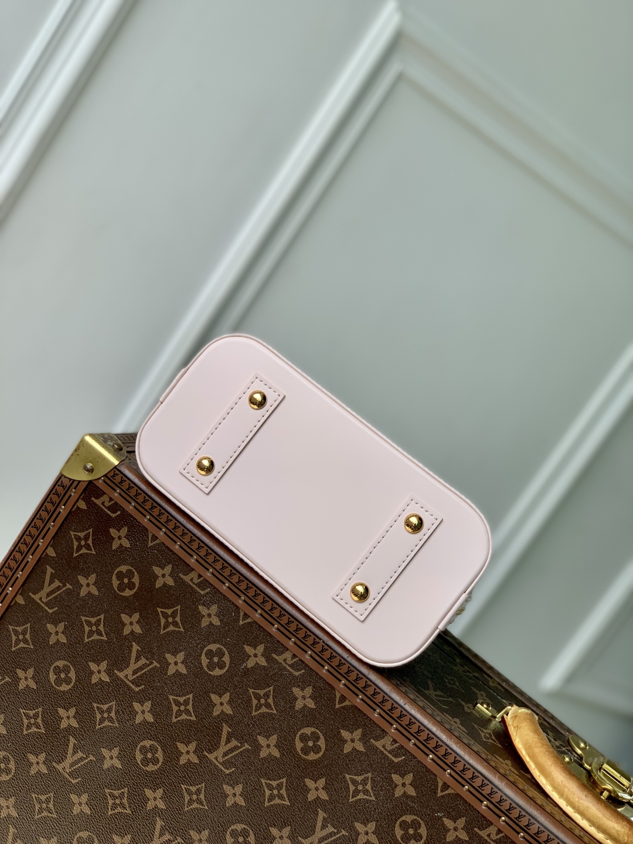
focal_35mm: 52
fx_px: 1268
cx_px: 316
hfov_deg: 28.0
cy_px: 422
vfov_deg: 36.8
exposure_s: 1/393
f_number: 2.4
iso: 16
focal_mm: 6
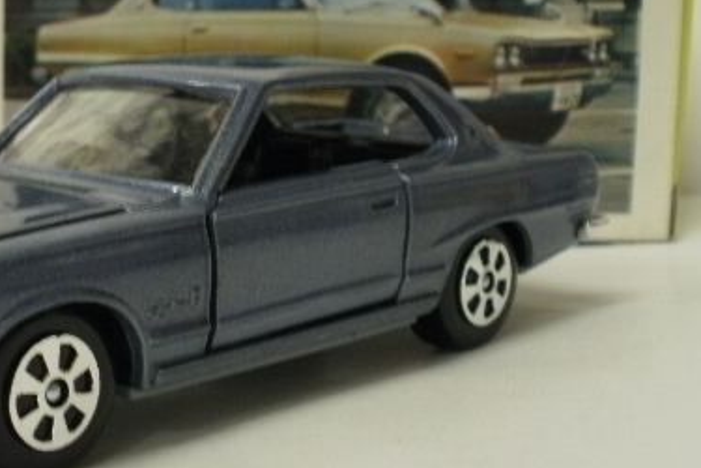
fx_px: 1519
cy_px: 140
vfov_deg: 17.4
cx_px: 144
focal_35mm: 78
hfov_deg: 25.6
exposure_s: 1/8
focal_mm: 7.7
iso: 125
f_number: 4
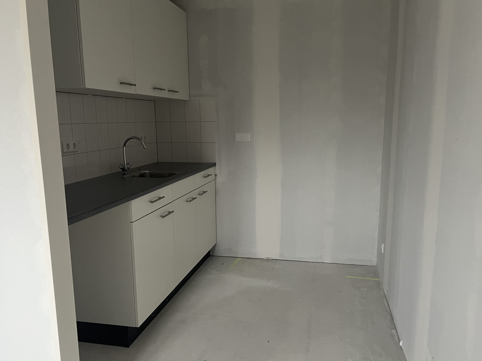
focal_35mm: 29
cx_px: 238
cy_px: 194
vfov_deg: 48.2
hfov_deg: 61.7
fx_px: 404
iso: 320
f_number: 1.6
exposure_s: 1/60
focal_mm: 5.1
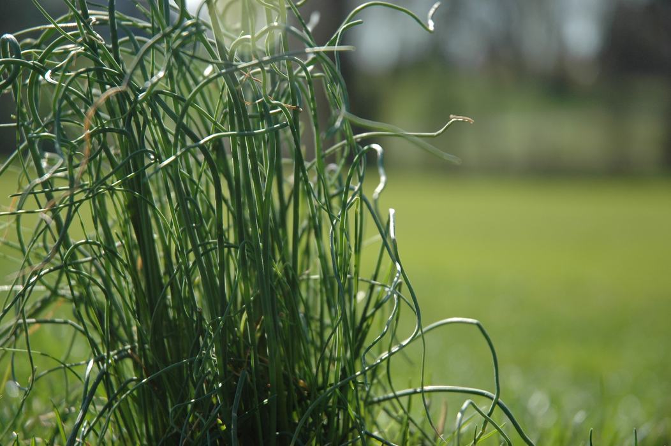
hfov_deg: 20.9
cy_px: 223
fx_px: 1816
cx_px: 336
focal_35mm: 98
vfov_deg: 14.0
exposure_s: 1/1000
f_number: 4.5
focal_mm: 65
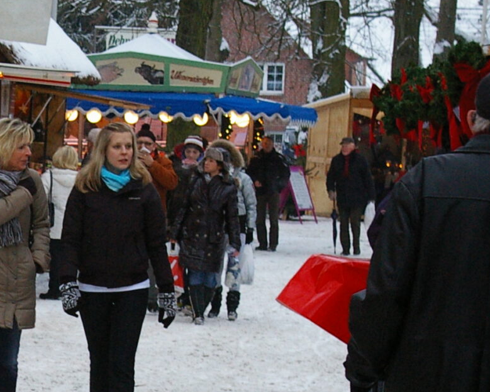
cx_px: -236
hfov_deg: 10.1
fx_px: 2683
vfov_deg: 8.3
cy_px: 333
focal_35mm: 185
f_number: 6.7
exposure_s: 1/90
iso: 800
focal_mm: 40
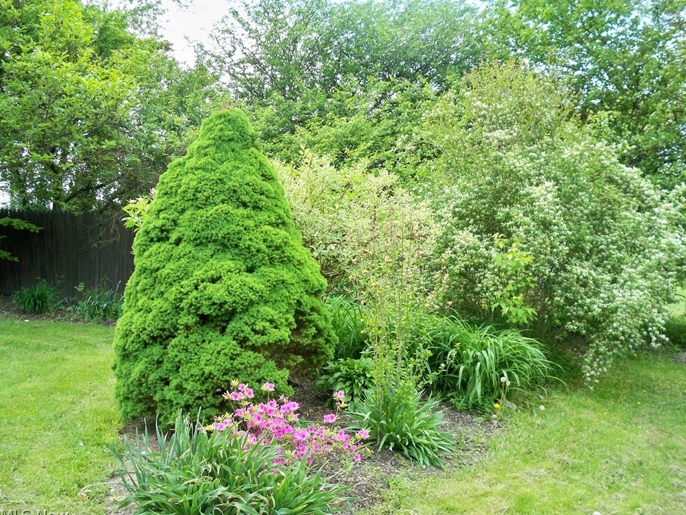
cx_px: 349
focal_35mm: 36
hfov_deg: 51.4
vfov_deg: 39.7
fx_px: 713
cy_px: 262
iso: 125
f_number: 3.1
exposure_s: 1/250
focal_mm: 6.3
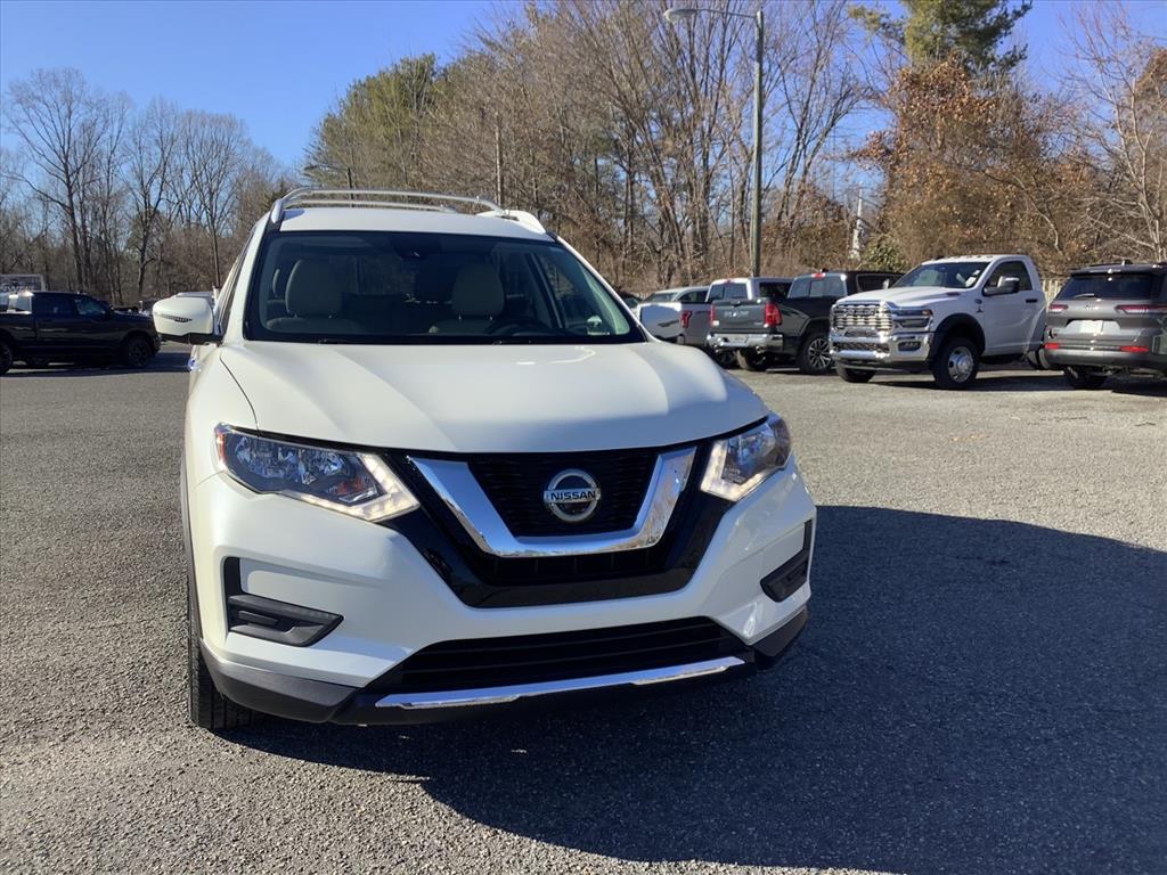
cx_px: 584
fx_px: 1045
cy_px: 438
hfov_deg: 58.4
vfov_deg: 45.4
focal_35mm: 31
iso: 25
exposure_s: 1/741
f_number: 2.4
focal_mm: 3.3
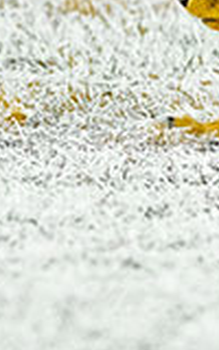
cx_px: 429
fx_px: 16693
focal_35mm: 1748
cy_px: 71
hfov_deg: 0.8
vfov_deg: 1.2
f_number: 11
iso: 3200
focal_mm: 550
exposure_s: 1/3200
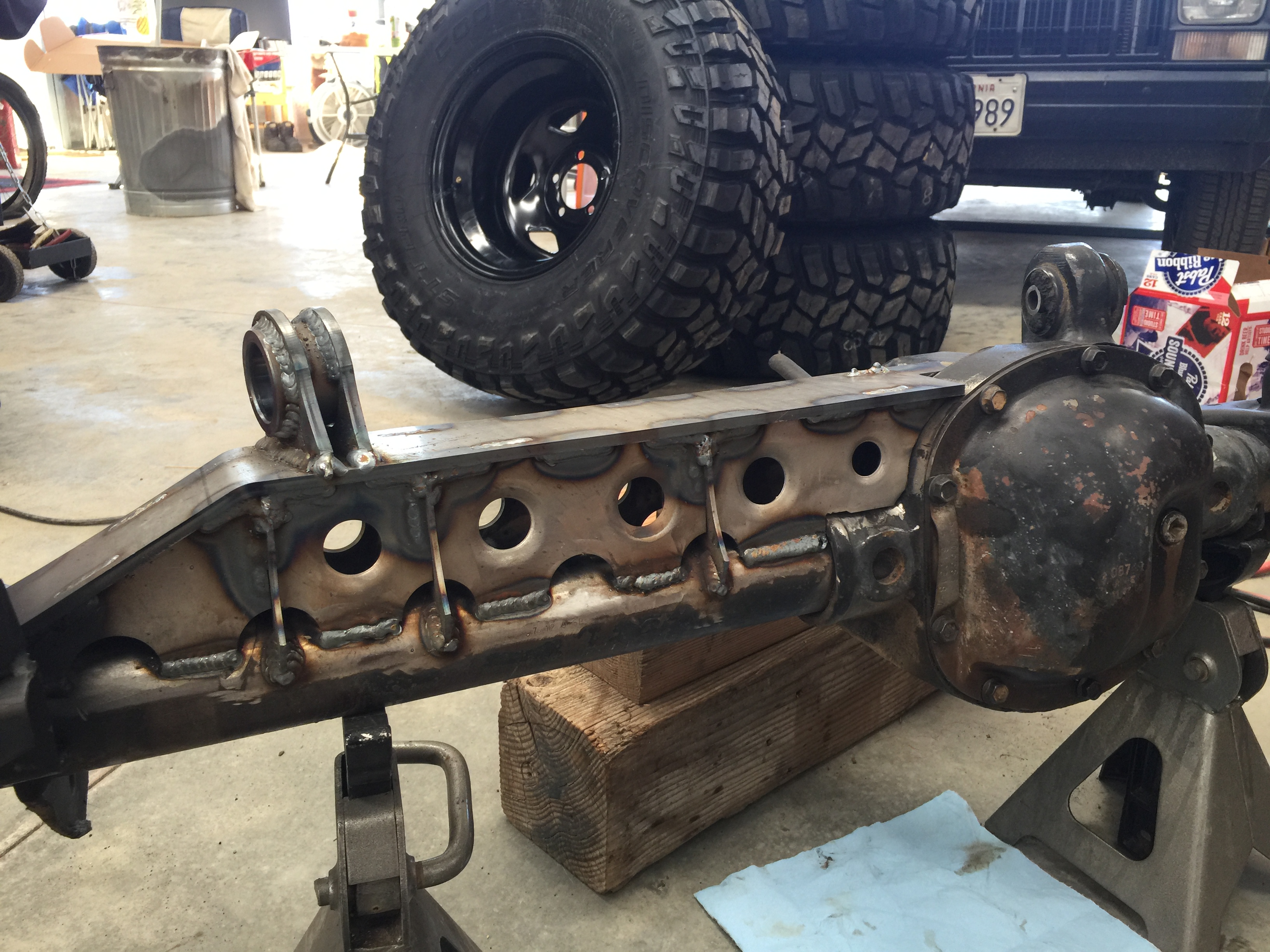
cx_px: 635
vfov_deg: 48.2
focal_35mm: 29
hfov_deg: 61.7
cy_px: 476
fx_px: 1064
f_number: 2.2
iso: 32
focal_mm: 4.15
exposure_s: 1/30
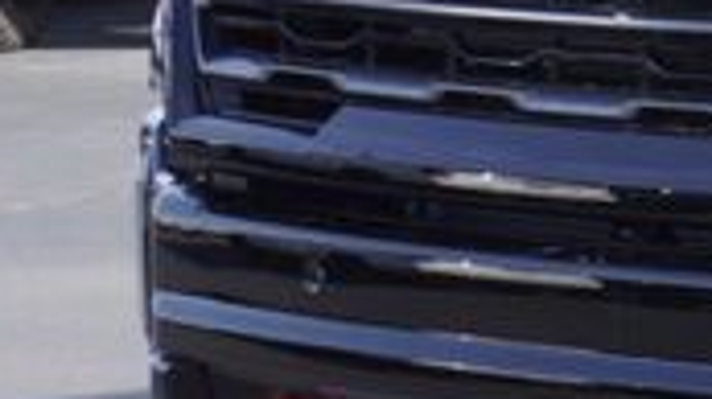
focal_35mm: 326
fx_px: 6152
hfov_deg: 6.2
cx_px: 2058
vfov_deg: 3.7
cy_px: 239
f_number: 8
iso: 100
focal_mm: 35
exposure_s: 1/125
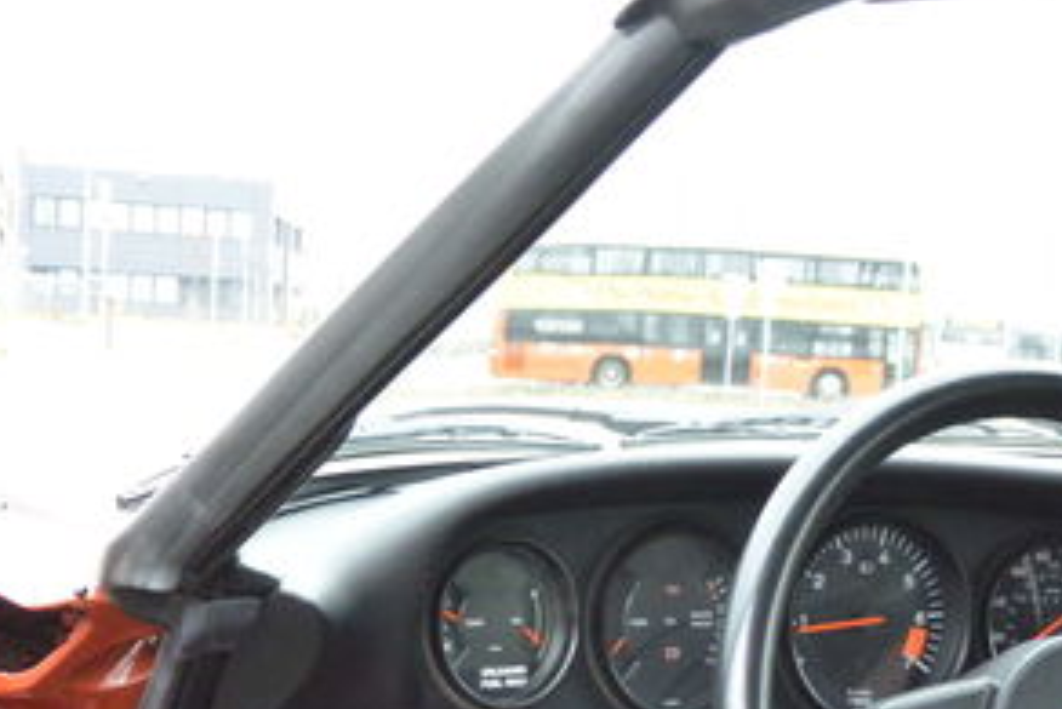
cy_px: 756
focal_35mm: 71
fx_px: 2095
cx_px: 938
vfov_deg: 18.6
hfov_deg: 27.5
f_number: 3.5
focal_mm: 10
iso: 640
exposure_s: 1/60
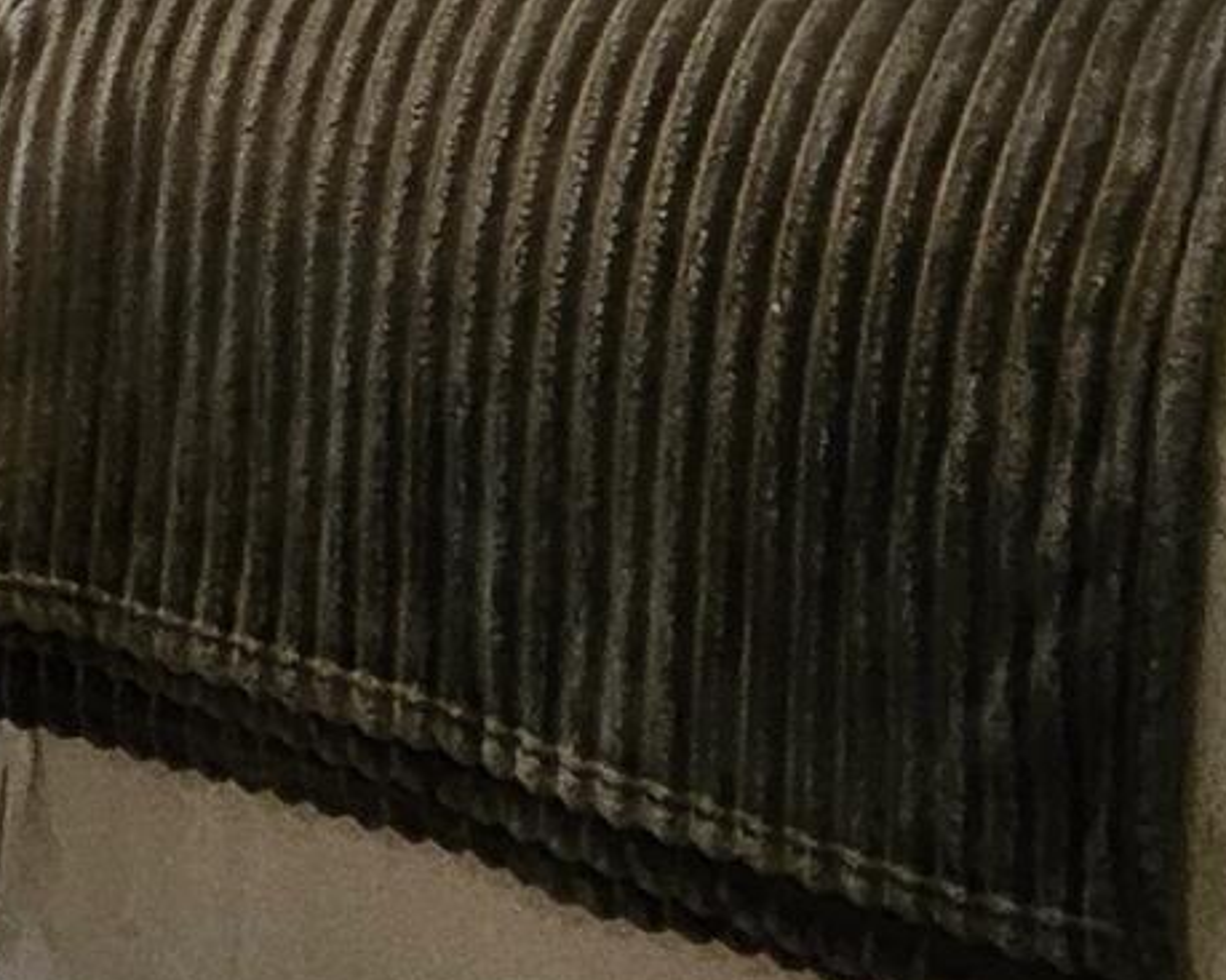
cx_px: -1031
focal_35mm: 83
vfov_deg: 16.0
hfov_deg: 18.0
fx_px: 3011
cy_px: -721
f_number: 2.2
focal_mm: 1.74
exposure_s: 1/60
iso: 125
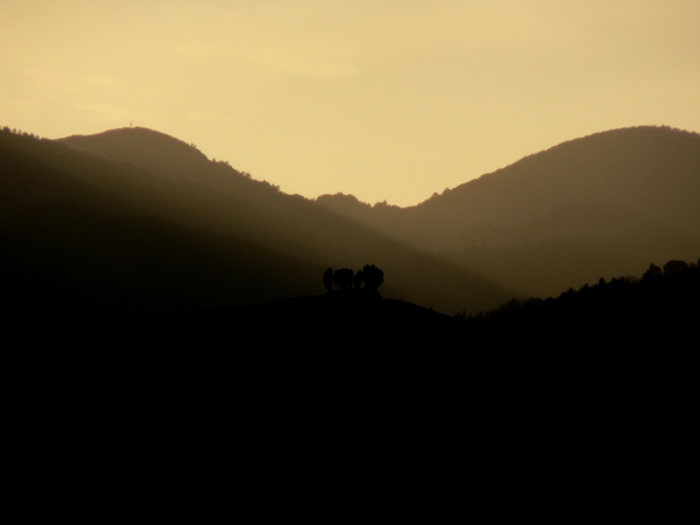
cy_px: 262
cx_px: 350
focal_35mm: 432
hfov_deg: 4.6
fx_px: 8736
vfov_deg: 3.4
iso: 80
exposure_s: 1/500
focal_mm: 72
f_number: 4
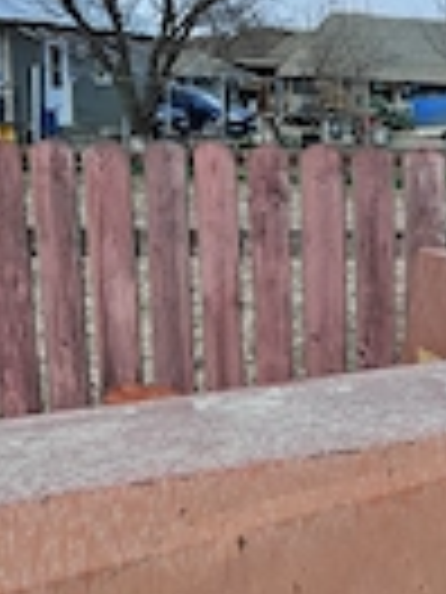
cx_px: 671
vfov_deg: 26.6
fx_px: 1254
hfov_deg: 18.0
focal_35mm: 73
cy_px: 351
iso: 80
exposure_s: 1/911
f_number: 1.8
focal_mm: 5.59
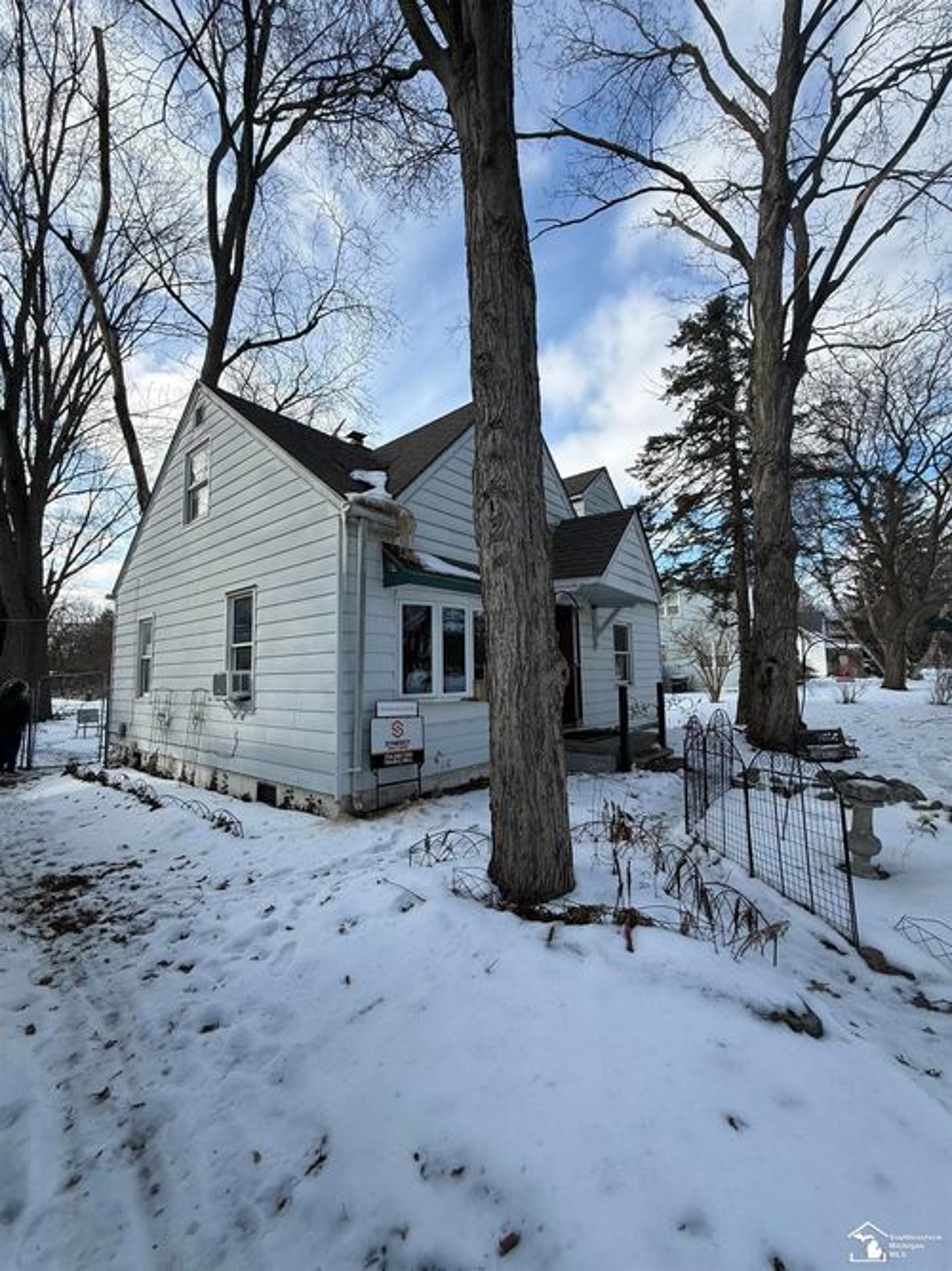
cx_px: 476
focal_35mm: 14
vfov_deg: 102.1
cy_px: 636
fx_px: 514
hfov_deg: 85.7
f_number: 2.2
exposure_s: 1/820
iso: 50
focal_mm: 2.22
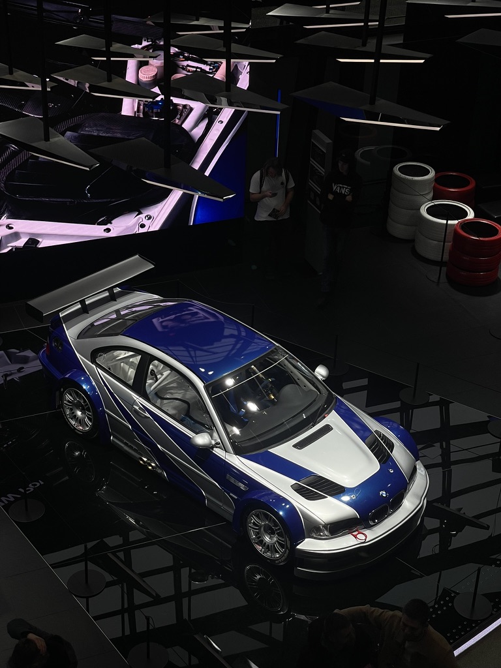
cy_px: 334
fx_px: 1235
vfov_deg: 30.3
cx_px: 250
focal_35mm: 64
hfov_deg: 22.9
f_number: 2.2
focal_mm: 7.5
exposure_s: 1/200
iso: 32
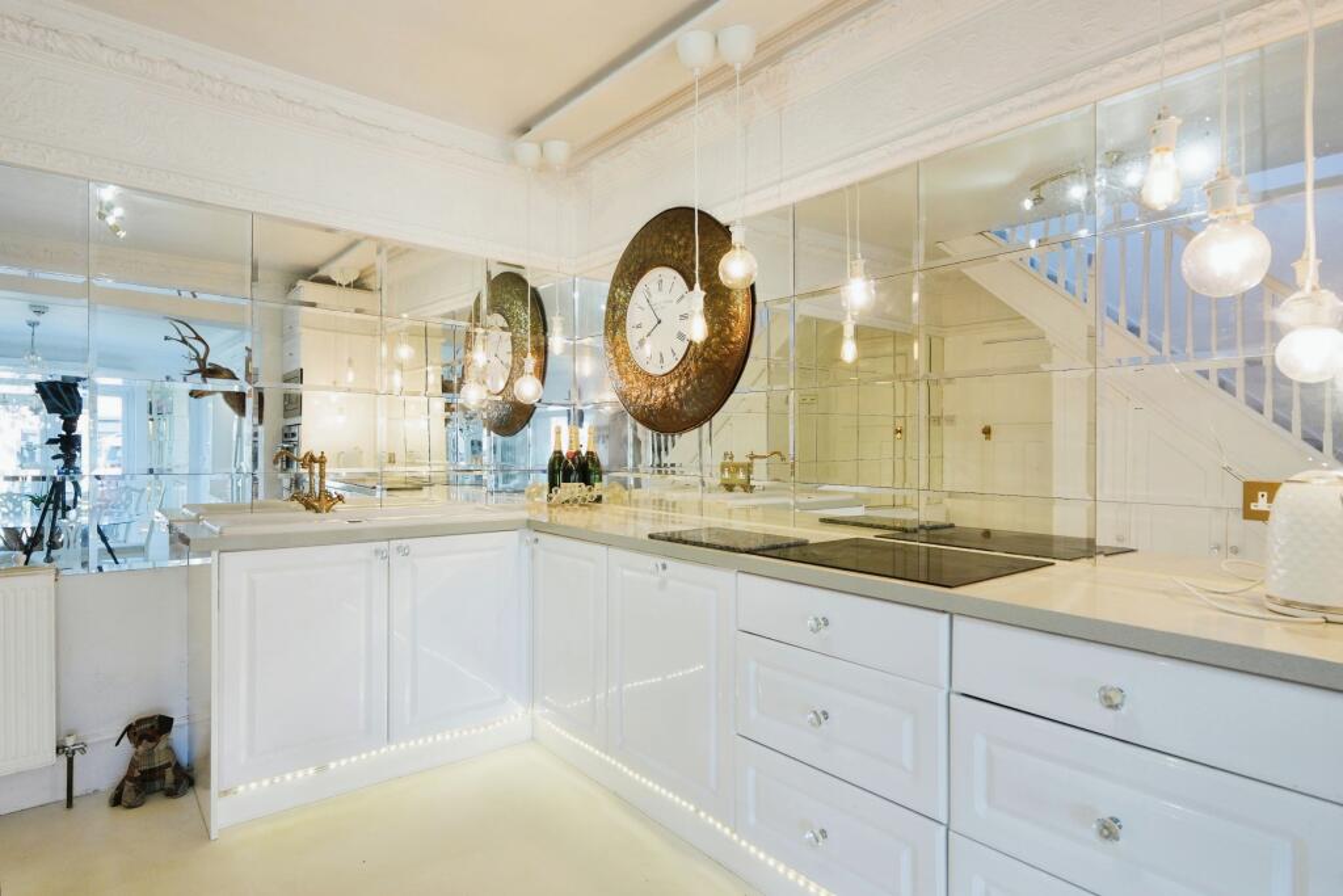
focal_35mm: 20
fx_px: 728
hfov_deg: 85.4
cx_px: 672
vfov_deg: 63.2
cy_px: 448
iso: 400
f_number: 4
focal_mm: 13
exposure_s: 1/100
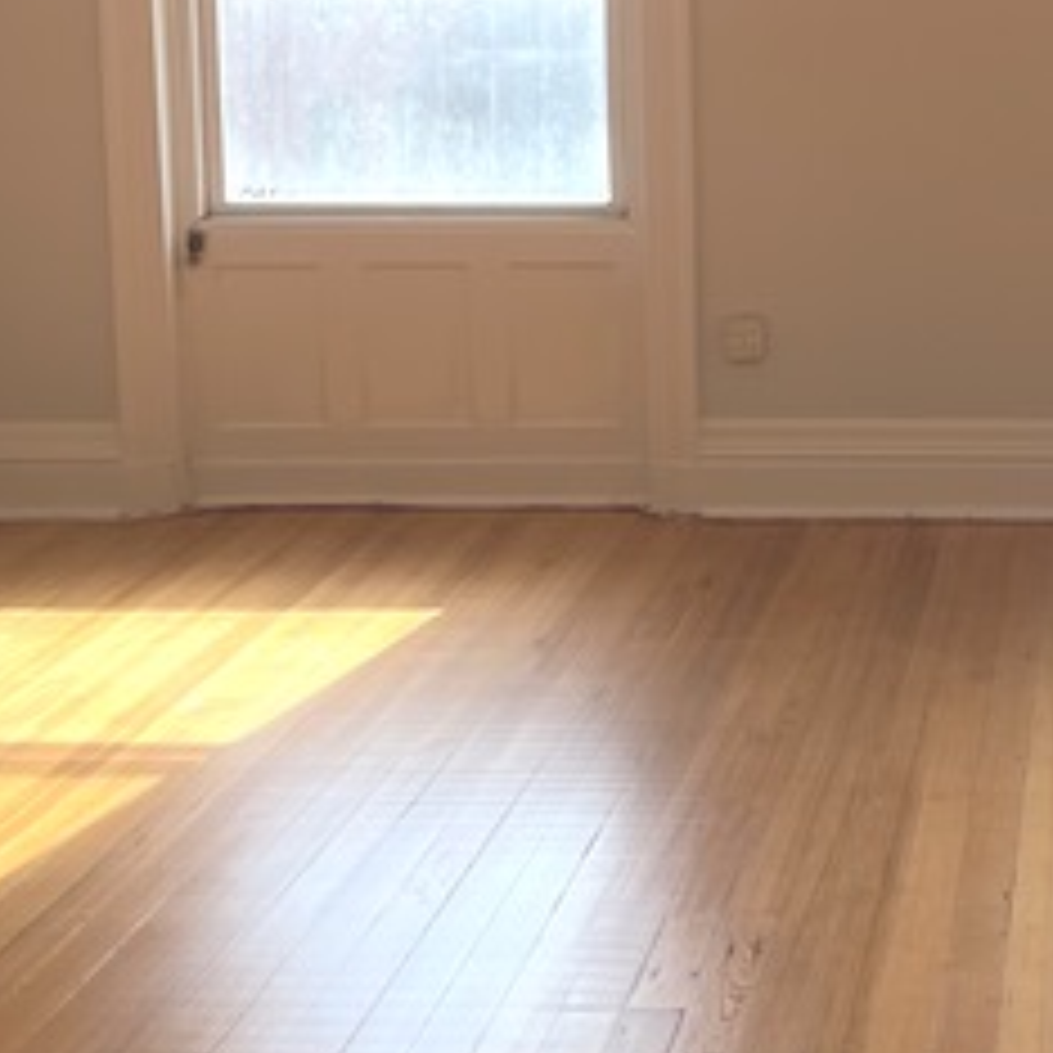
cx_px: 988
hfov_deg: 22.1
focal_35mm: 76
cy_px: 266
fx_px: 2616
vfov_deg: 22.6
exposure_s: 1/330
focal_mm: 5.1
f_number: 1.6
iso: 32
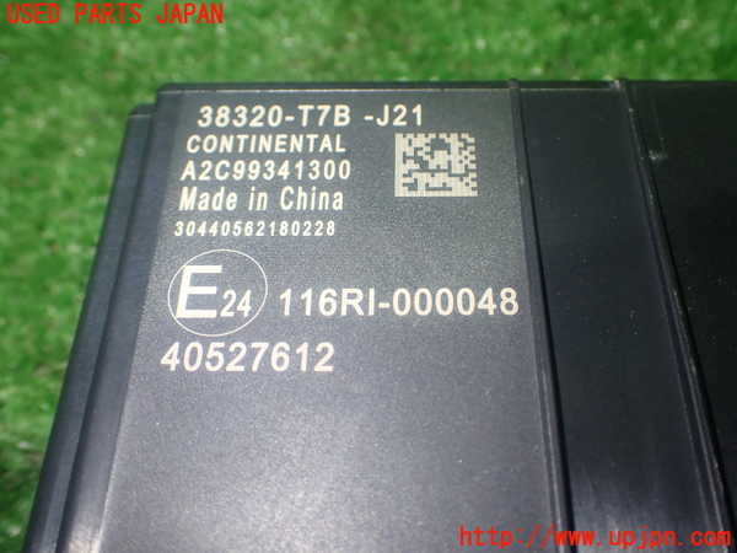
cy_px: 276
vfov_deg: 39.7
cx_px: 368
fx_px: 766
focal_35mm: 36
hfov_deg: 51.4
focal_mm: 6.37
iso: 200
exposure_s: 1/40
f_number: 2.5
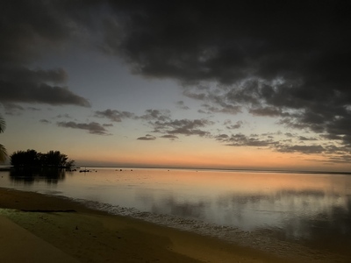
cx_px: 176
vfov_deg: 49.7
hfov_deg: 63.4
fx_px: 284
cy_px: 132
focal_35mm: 28
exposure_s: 1/26
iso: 640
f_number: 1.8
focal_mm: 3.99
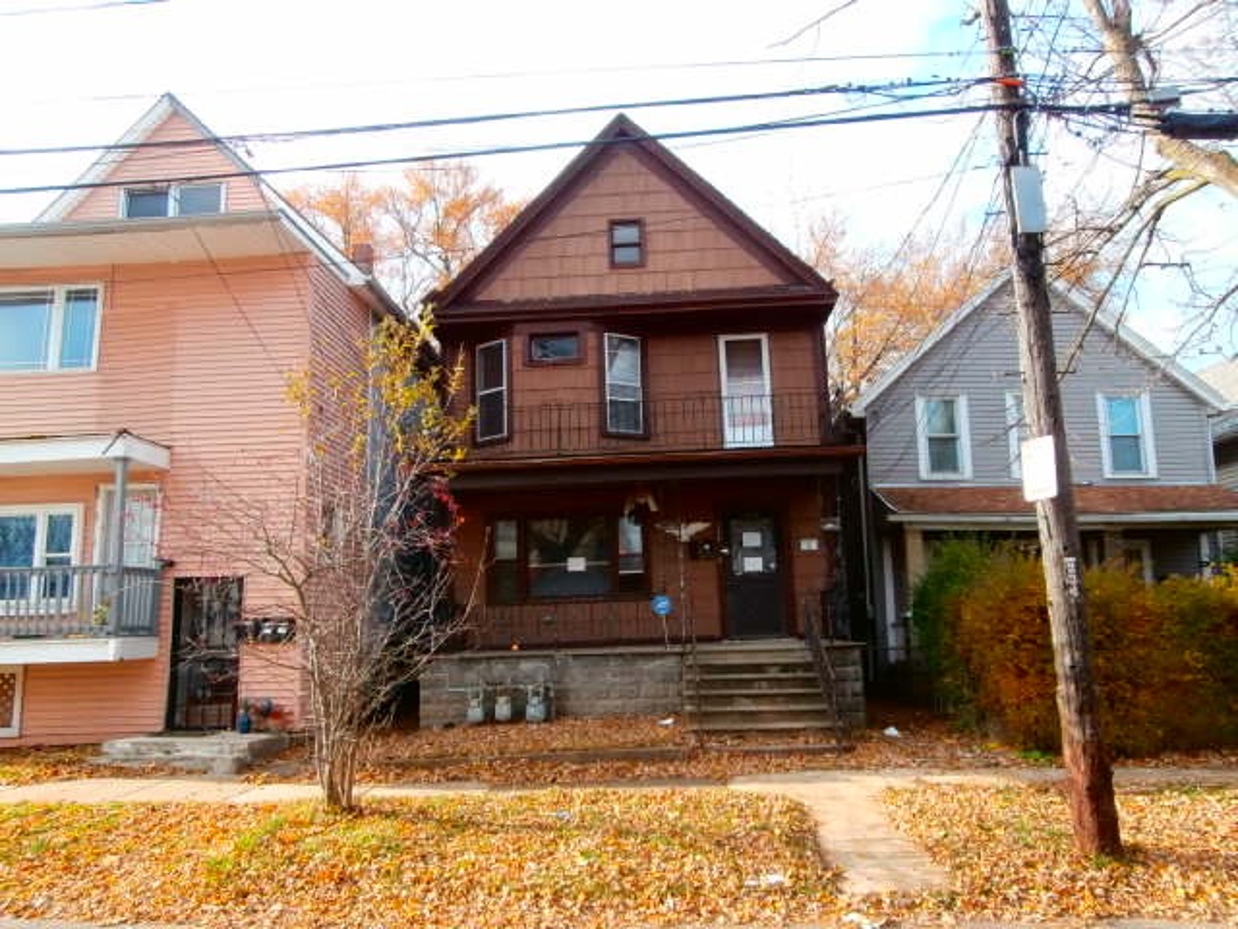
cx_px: 619
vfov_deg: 54.9
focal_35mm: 25
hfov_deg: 69.4
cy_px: 464
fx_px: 894
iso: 100
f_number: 3.2
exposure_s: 1/400
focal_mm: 4.43
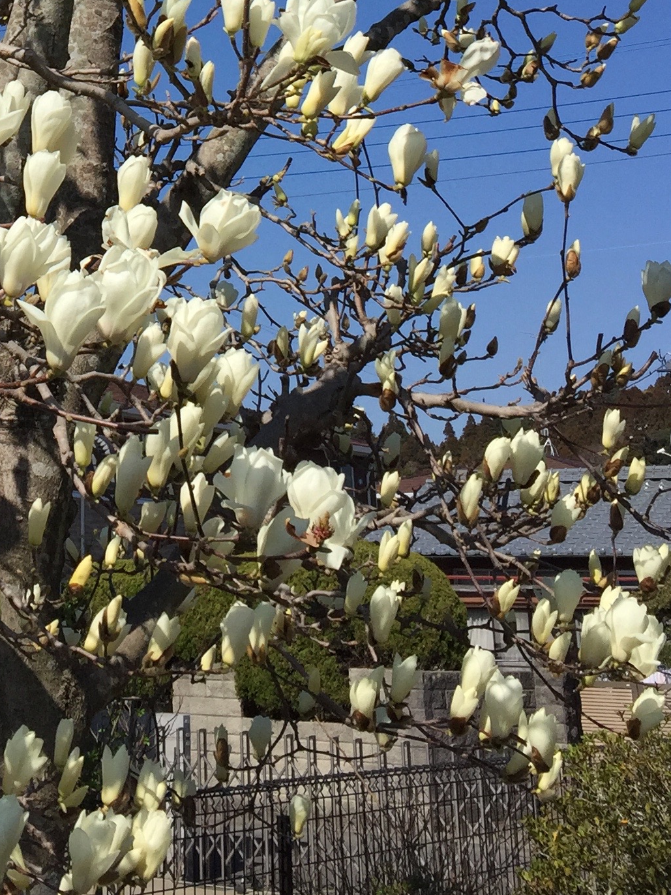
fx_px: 1783
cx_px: -14
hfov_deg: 20.6
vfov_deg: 26.1
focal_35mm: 69
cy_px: -74
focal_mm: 4.15
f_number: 2.2
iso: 32
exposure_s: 1/3597
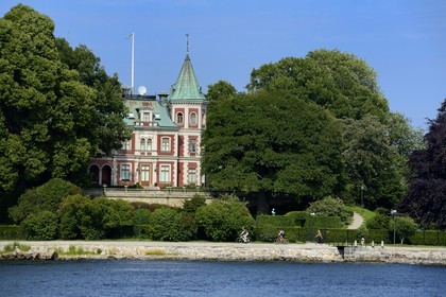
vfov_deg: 7.0
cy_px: 148
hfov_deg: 10.5
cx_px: 223
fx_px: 2416
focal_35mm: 195
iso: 200
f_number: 10
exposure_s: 1/500
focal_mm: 195
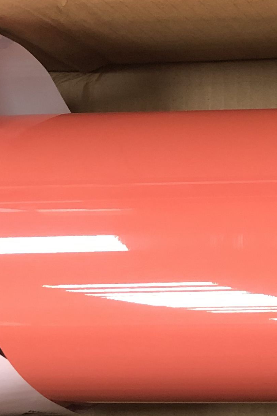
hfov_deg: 13.3
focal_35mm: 96
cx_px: 444
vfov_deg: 21.2
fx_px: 1108
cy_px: 176
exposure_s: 1/17
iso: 80
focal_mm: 3.99
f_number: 1.8
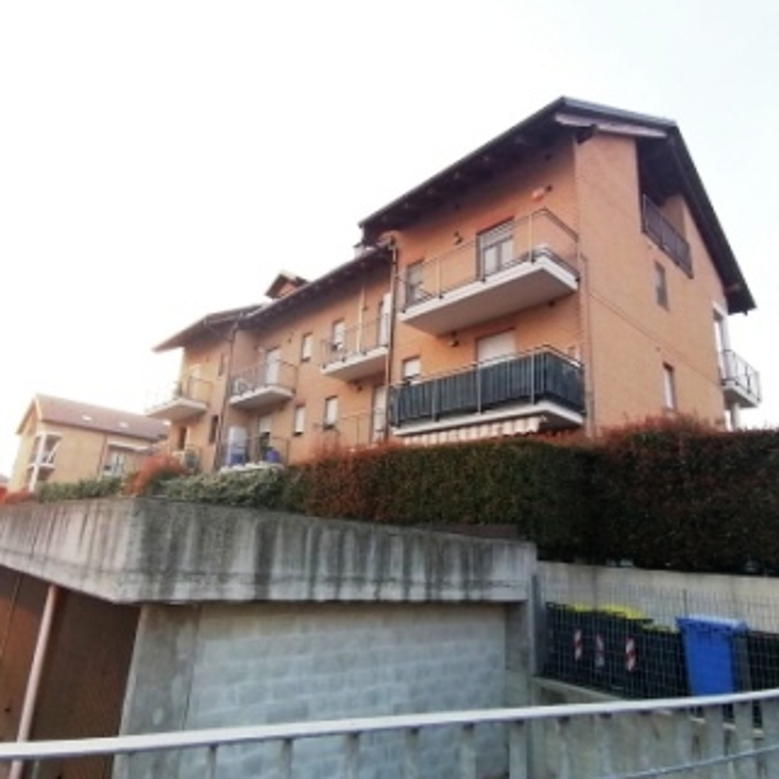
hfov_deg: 72.1
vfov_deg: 72.1
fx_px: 535
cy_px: 398
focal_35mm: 21
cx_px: 374
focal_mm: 2.7
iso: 50
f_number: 2.4
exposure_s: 1/124
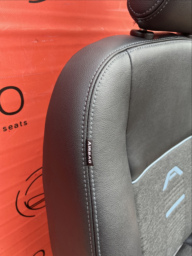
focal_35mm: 26
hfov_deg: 53.1
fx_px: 192
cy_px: 128
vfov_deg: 67.3
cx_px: 96
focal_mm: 5.1
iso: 100
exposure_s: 1/121
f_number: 1.6
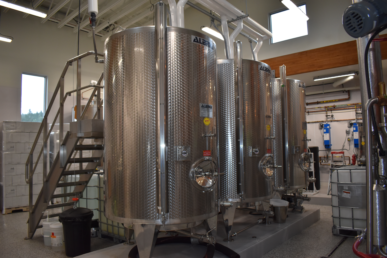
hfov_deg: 67.4
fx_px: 290
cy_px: 129
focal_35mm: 27
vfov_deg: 47.9
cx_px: 194
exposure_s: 1/200
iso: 800
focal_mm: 18
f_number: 4
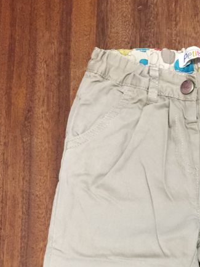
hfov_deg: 21.1
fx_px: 516
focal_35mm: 67
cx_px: 203
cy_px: 261
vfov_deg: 27.5
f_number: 2.2
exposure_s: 1/8
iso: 125
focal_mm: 4.15
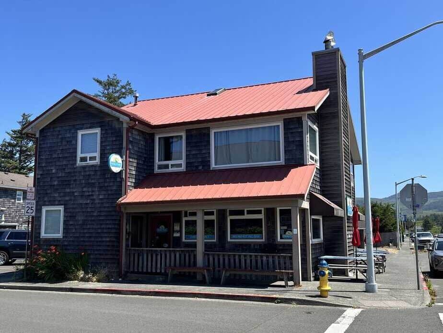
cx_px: 222
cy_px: 166
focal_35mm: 26
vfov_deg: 53.1
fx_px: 333
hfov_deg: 67.3
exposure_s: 1/2513
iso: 50
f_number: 1.6
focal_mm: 5.1
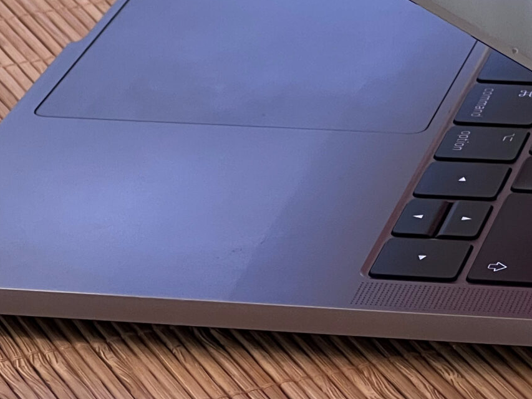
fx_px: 3551
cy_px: 195
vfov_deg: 6.4
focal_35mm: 231
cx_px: 462
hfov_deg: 8.5
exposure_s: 1/60
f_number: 2.8
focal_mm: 9
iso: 250
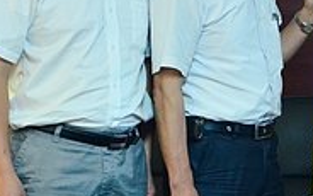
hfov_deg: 5.6
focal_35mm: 374
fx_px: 3187
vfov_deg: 3.5
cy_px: -1
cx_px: 405
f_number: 5.3
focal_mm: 75
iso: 2000
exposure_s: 1/30
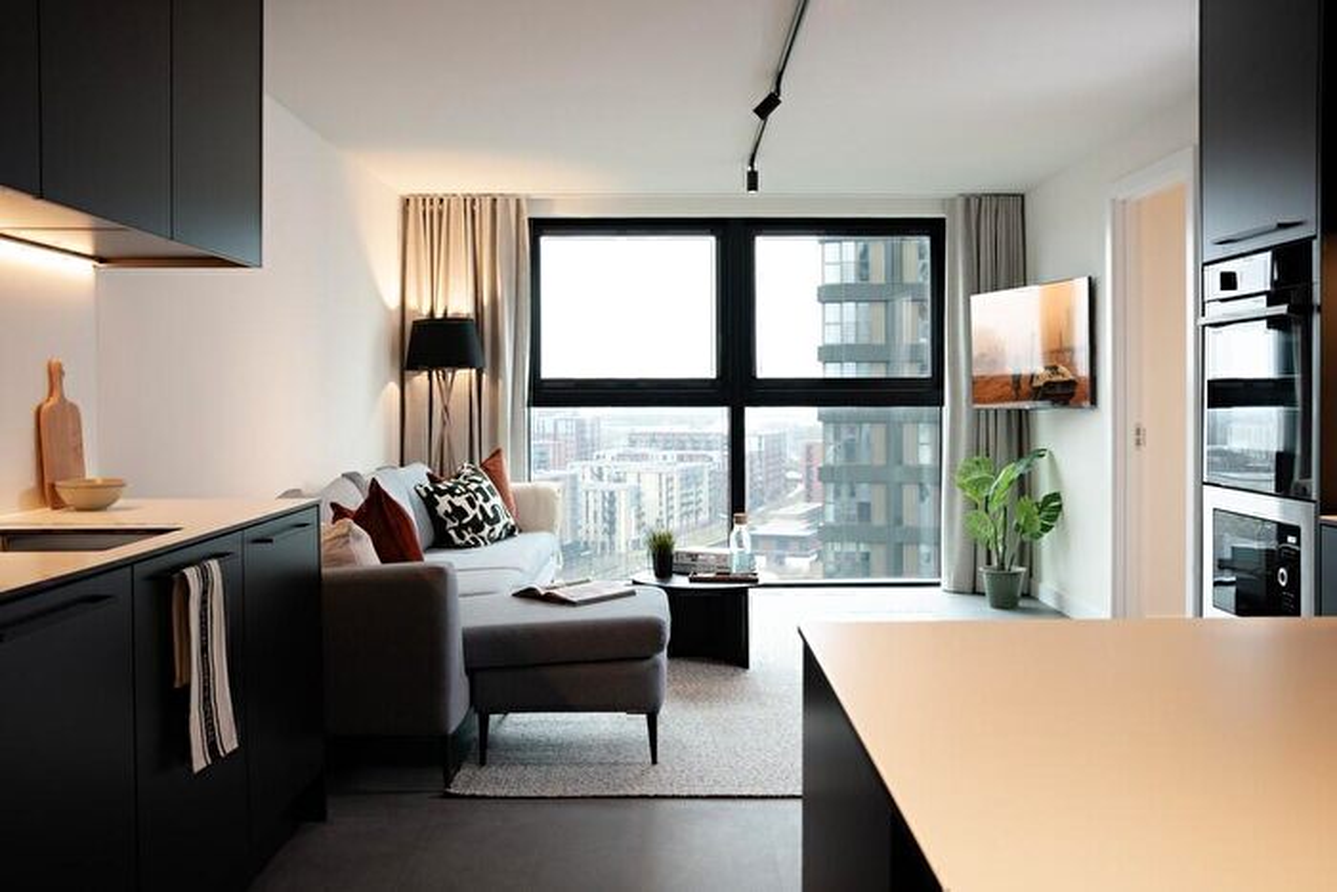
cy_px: 446
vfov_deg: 40.2
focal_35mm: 33
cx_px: 668
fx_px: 1218
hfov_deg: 57.5
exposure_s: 1/6
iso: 400
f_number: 8
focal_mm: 32.8
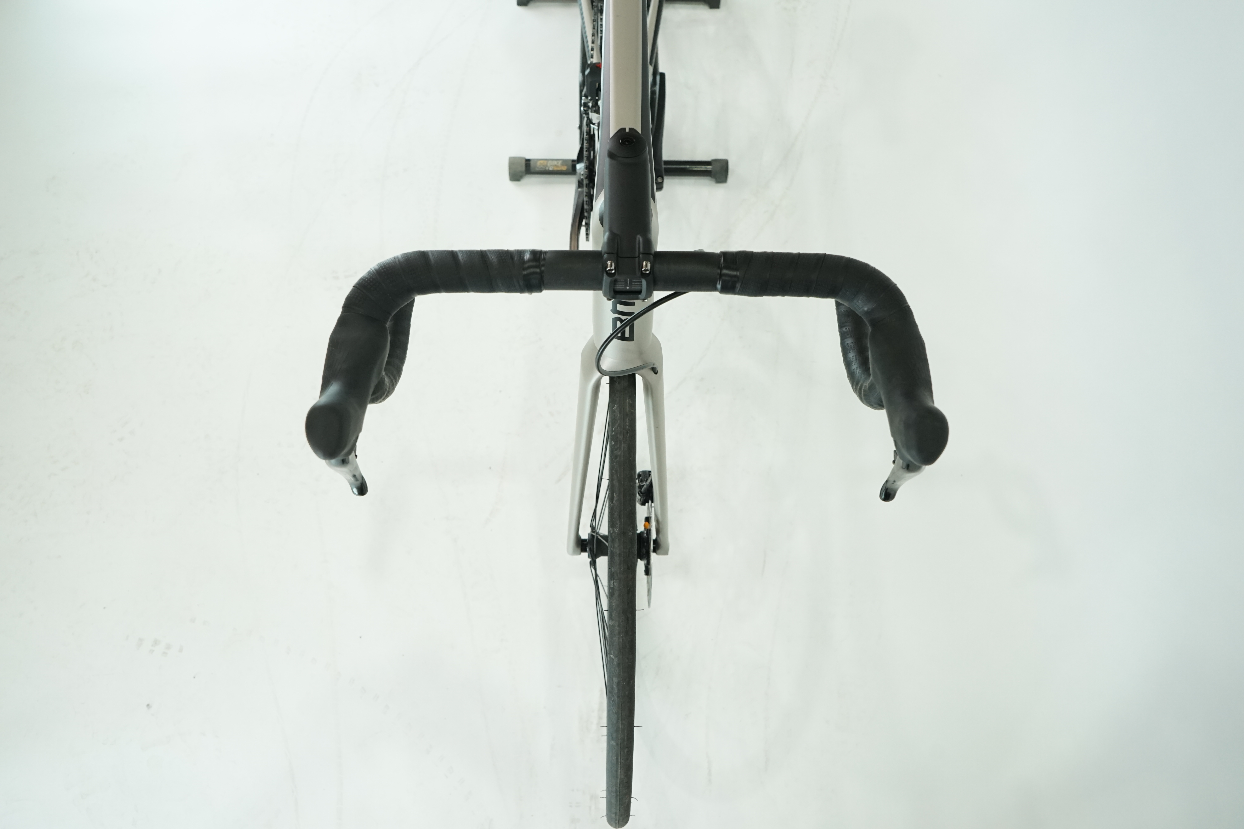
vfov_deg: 46.4
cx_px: 622
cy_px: 414
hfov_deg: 65.5
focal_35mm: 28
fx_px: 967
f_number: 6.3
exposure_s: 1/200
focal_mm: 28
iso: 1600
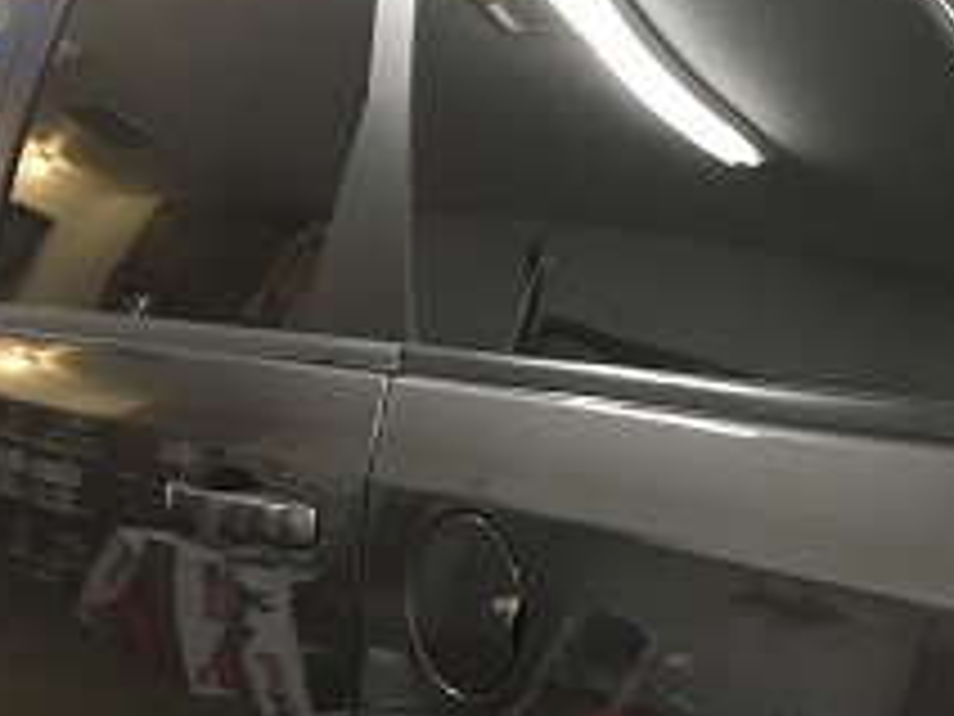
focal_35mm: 63
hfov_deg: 30.5
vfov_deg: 23.1
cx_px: 648
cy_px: 529
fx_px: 1736
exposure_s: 1/30
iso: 200
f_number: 2.2
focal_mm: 4.15
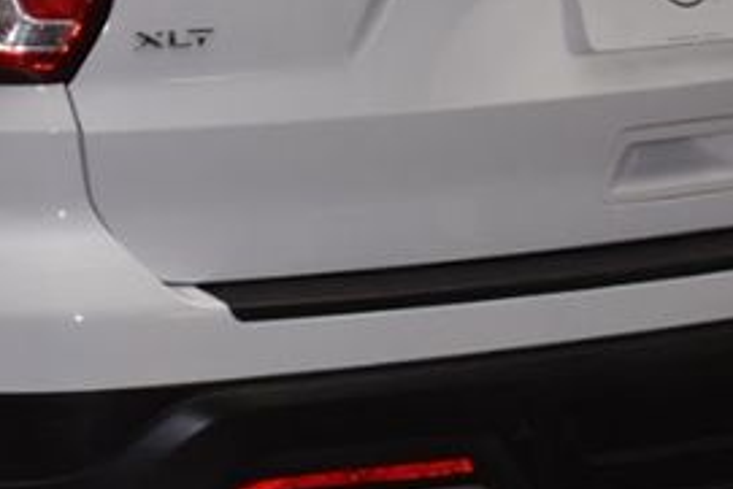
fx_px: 4848
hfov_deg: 8.5
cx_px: -176
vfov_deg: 5.8
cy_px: 4
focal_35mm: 238
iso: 450
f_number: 5.6
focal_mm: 42
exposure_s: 1/125
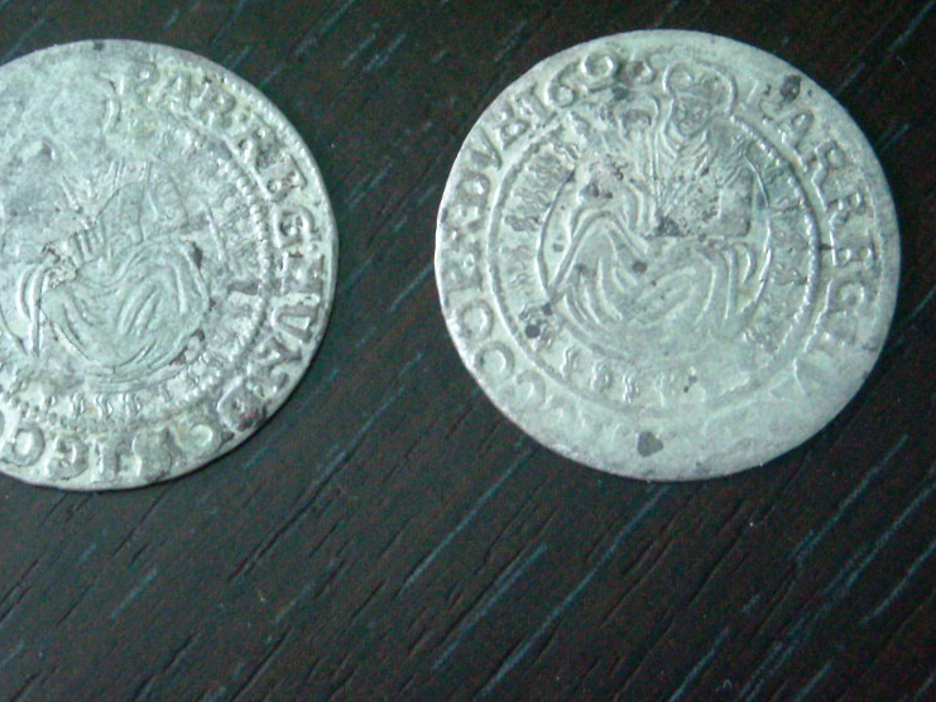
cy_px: 270
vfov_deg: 14.1
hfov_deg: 18.7
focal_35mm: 105
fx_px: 2840
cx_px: 422
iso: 644
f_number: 3.9
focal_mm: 12.3
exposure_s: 1/8
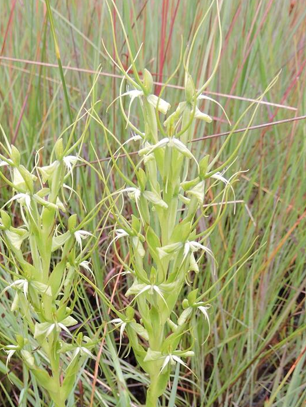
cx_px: 92
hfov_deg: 34.7
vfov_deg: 43.4
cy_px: 333
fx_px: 483
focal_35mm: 41
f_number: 3.3
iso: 100
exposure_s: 1/125
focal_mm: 4.3
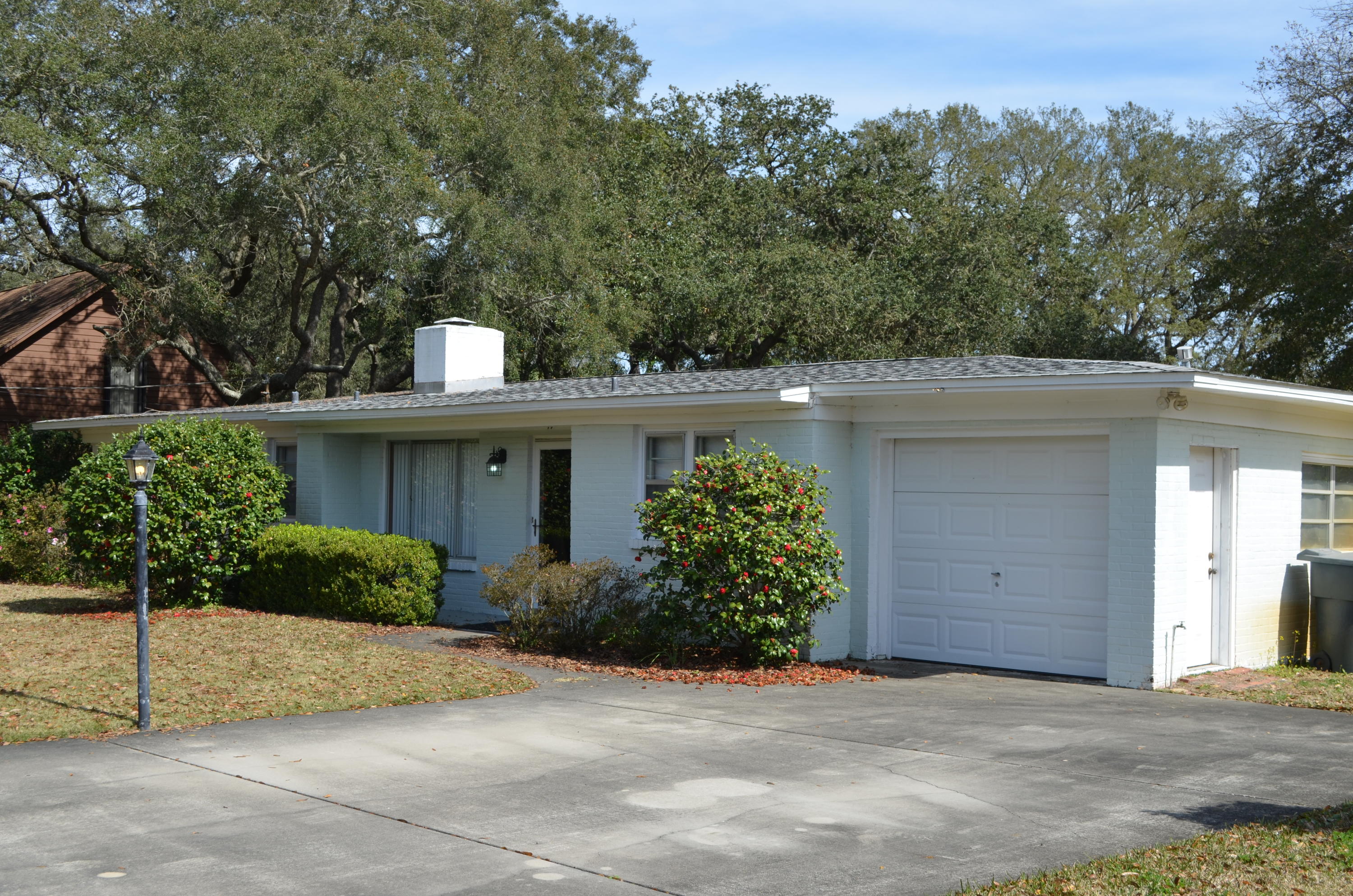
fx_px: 1575
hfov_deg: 46.5
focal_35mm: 42
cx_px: 676
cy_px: 448
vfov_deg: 31.8
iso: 125
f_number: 8
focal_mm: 28
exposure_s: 1/250
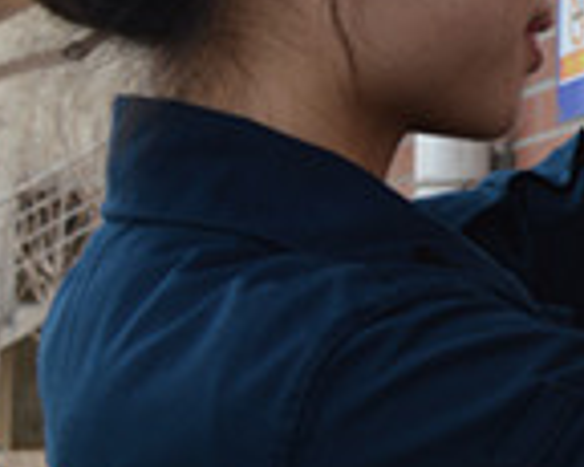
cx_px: 1095
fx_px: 2124
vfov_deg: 12.5
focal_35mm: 123
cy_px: 134
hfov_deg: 13.7
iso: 100
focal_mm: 21
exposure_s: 1/125
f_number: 5.6
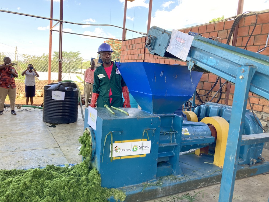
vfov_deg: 49.7
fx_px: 218
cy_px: 101
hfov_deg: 63.4
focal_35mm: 28
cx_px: 134
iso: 20
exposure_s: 1/161
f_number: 1.8
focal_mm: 3.99
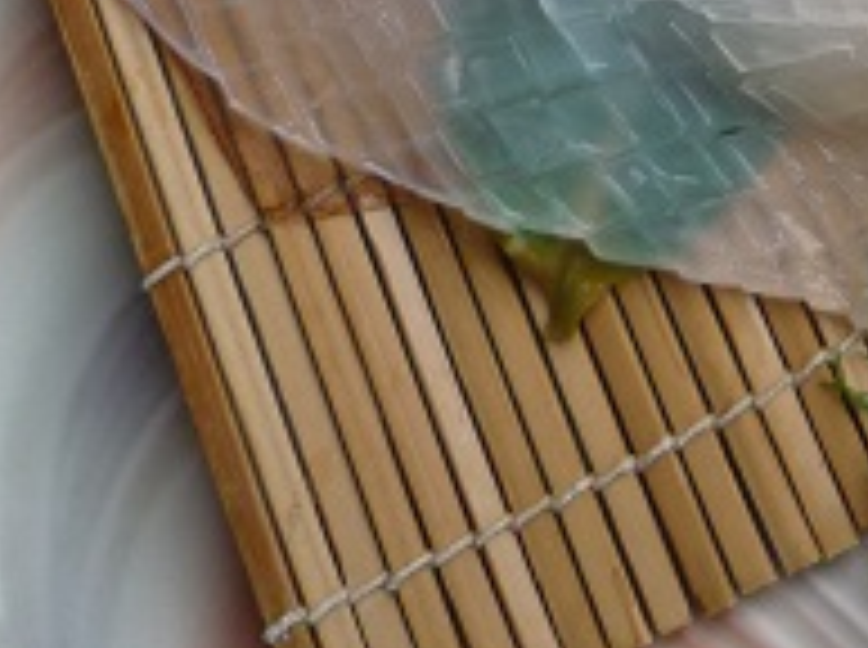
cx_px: 1309
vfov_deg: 16.4
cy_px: -360
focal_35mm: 81
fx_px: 2027
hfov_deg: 20.6
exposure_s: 1/200
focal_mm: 4.4
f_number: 2.8
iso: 100
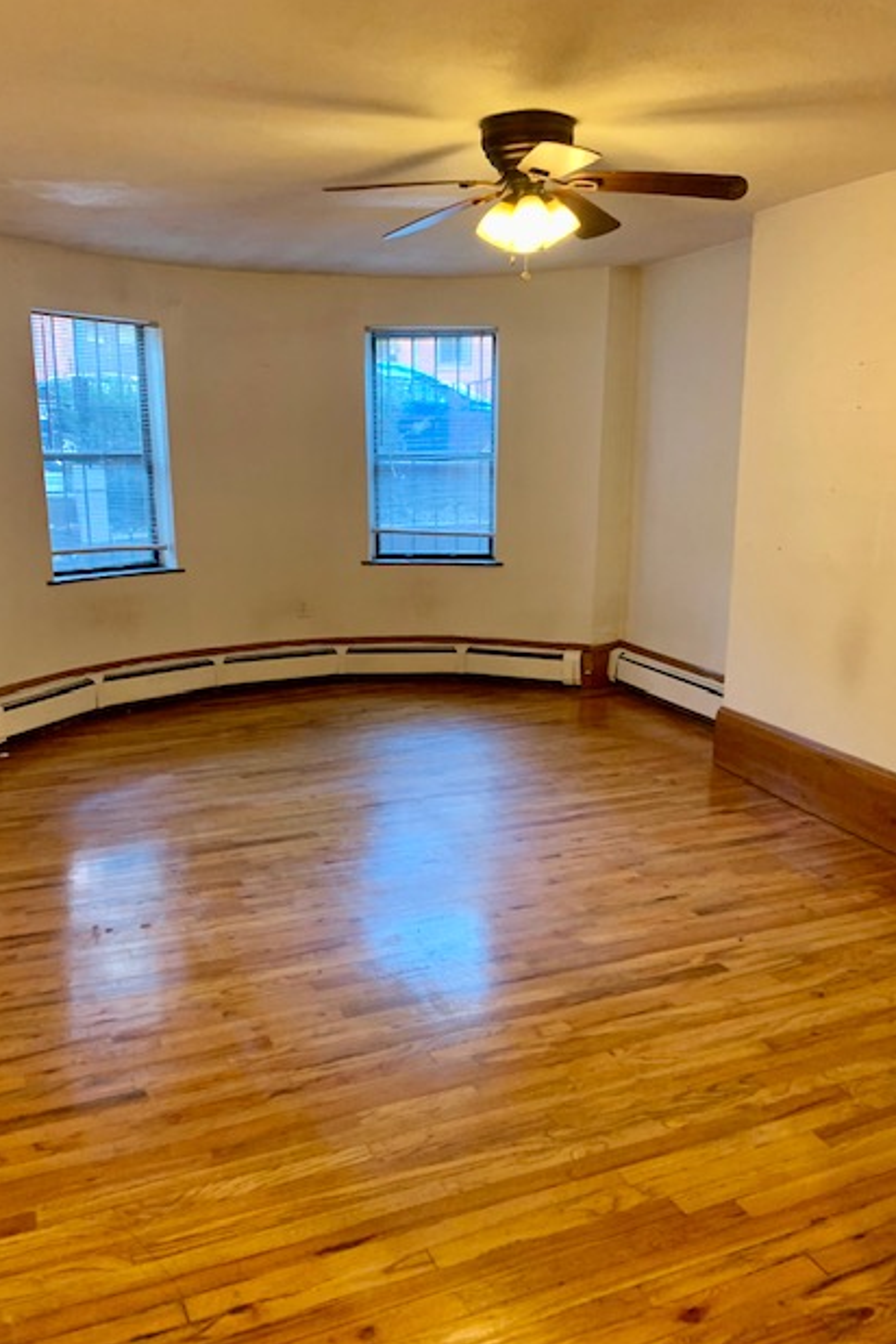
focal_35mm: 28
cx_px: 409
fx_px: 1045
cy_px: 689
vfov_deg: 65.5
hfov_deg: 46.4
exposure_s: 1/30
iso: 400
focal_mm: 4.25
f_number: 1.8
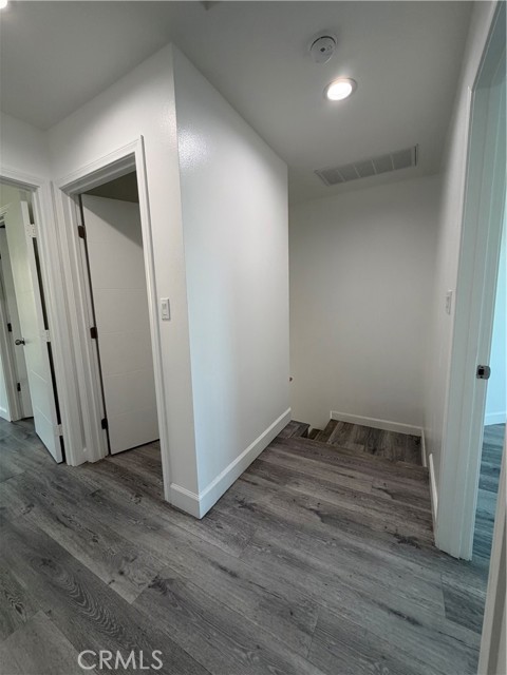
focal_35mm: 14
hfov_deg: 85.7
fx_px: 273
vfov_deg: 102.1
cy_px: 338
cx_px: 254
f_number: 2.2
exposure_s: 1/120
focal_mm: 2.22
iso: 200
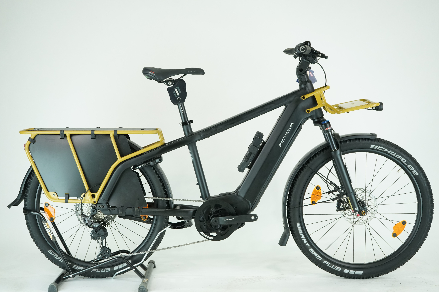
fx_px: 646
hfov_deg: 37.5
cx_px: 220
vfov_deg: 25.5
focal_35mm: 53
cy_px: 146
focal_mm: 53
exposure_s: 1/200
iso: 1600
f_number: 5.6
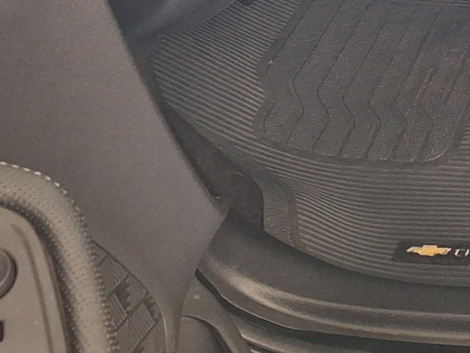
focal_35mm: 91
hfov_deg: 18.0
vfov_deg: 14.2
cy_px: -294
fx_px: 1235
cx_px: 794
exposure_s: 1/30
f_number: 1.8
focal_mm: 5.54
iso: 320
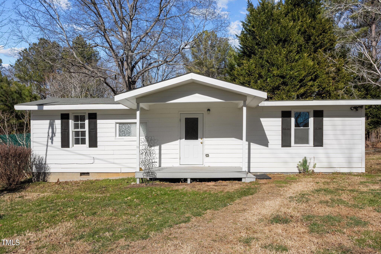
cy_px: 127
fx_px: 265
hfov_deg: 71.5
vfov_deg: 51.3
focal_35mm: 25
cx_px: 190
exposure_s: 1/2500
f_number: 6.3
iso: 400
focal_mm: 25
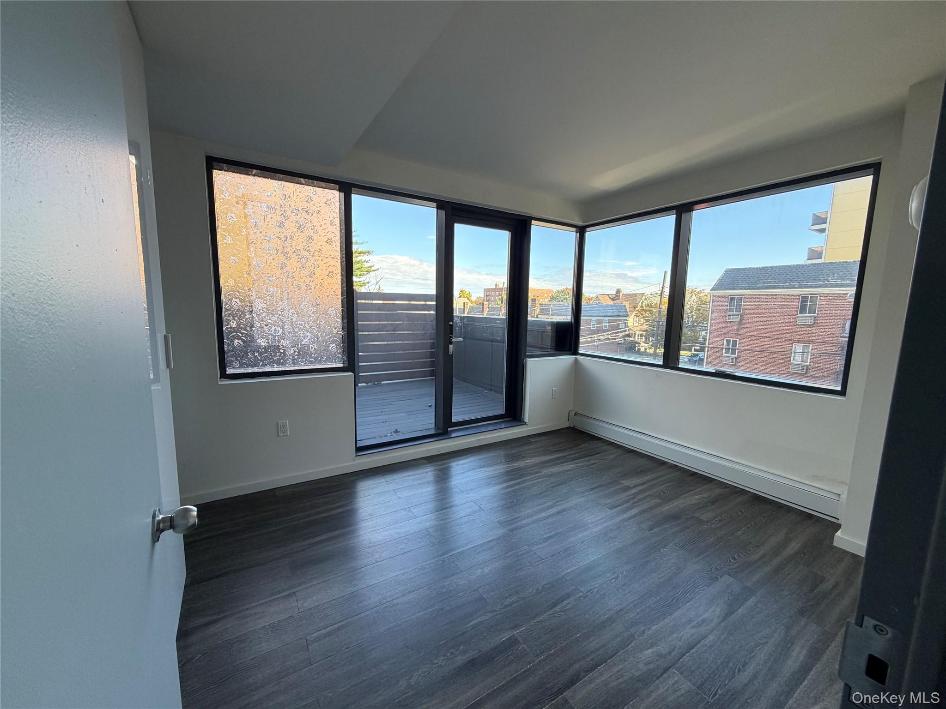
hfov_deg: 102.1
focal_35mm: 14
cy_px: 354
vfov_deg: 85.7
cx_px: 473
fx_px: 383
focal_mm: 2.22
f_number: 2.2
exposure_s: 1/121
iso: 100
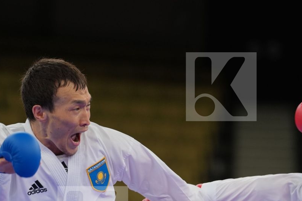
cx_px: 221
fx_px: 3011
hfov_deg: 5.7
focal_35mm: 359
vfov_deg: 3.8
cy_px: 221
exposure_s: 1/1000
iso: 500
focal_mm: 159
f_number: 2.8
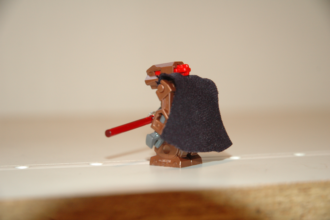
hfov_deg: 19.5
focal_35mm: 105
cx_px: 165
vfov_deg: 13.0
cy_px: 110
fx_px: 962
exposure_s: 1/20
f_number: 4.5
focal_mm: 70
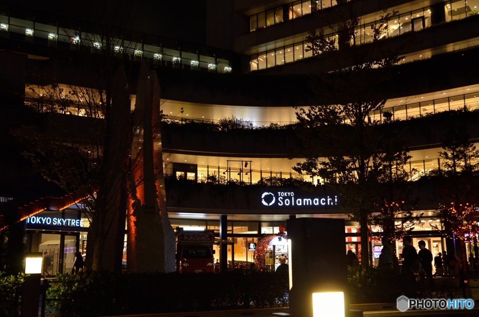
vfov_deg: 34.1
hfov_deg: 49.6
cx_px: 240
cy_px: 158
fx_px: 518
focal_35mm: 39
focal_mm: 26
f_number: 4.5
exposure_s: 1/80
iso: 2000
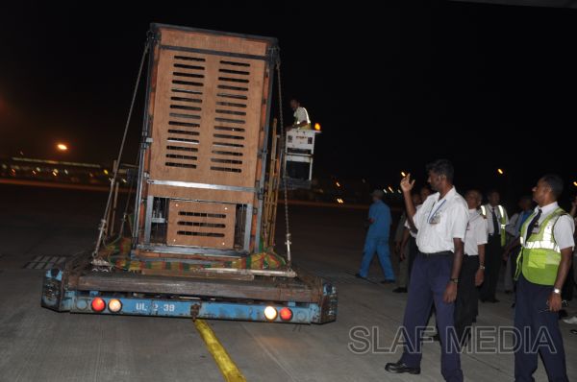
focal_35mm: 42
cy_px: 191
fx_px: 672
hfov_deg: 46.5
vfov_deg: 31.8
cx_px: 288
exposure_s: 1/30
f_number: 4
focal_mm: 28
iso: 200
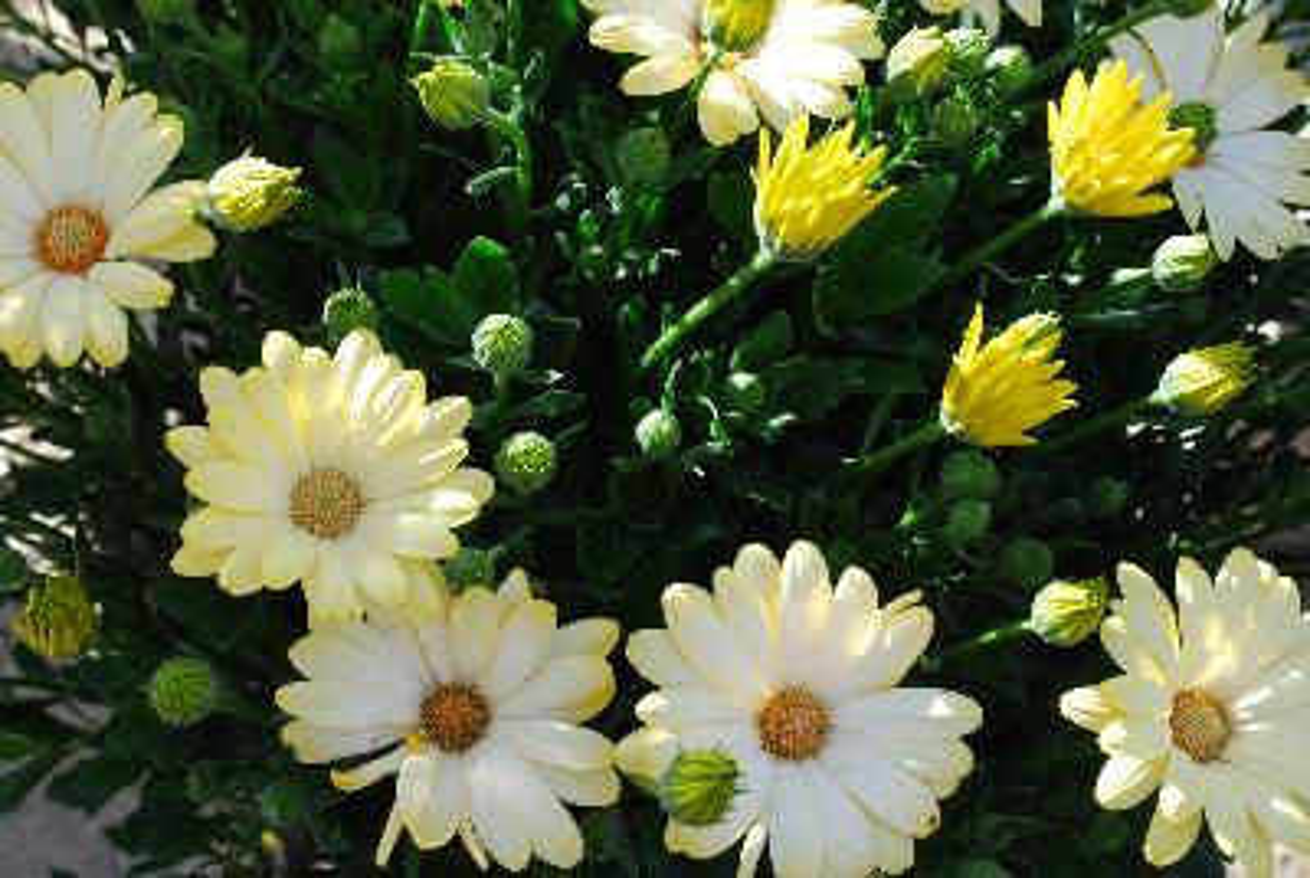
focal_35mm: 57
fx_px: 2077
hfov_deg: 35.0
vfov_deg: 23.9
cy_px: 439
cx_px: 655
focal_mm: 38
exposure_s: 1/60
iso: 180
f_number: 8
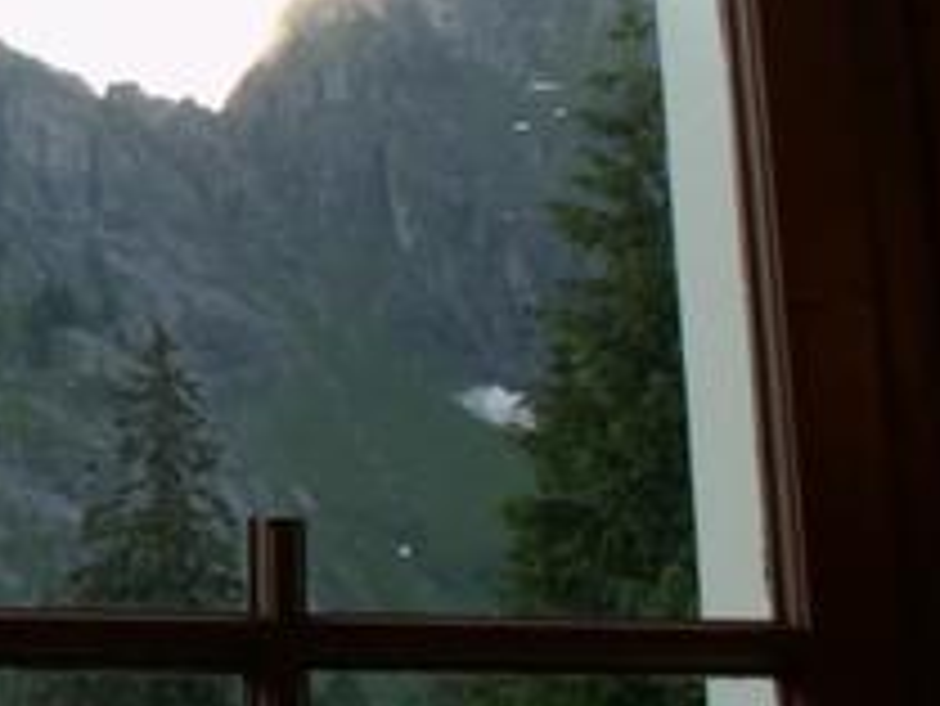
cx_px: -328
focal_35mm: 107
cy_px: 207
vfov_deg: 13.8
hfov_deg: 17.1
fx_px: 2907
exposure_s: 1/40
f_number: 3.2
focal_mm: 5.86
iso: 50
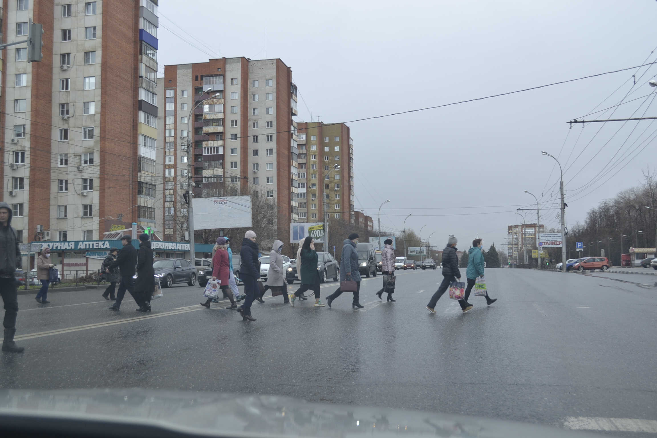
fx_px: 712
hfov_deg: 49.6
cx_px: 328
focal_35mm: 39
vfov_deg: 34.2
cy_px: 219
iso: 160
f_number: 5.6
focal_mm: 26
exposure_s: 1/125
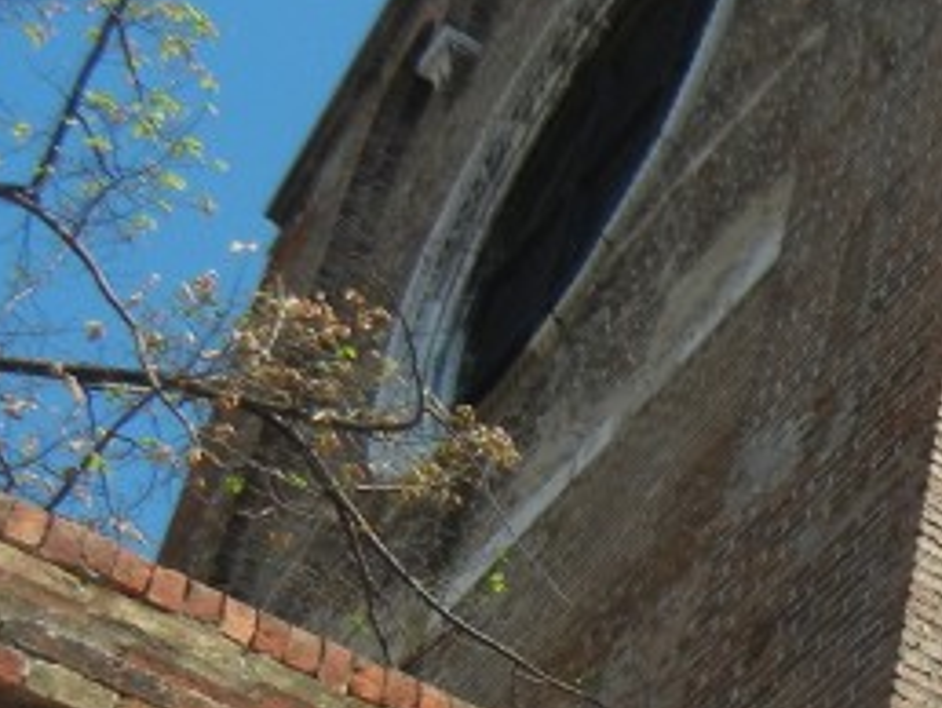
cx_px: 1241
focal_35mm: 119
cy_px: 591
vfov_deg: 12.4
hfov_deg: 15.7
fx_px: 3241
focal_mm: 5.4
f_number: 7
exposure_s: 1/376
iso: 160
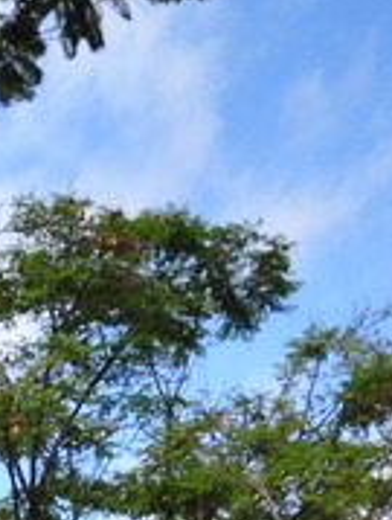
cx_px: -836
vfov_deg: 12.7
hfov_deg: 8.6
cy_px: 970
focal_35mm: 140
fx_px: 2102
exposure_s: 1/4000
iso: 560
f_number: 3.5
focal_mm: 17
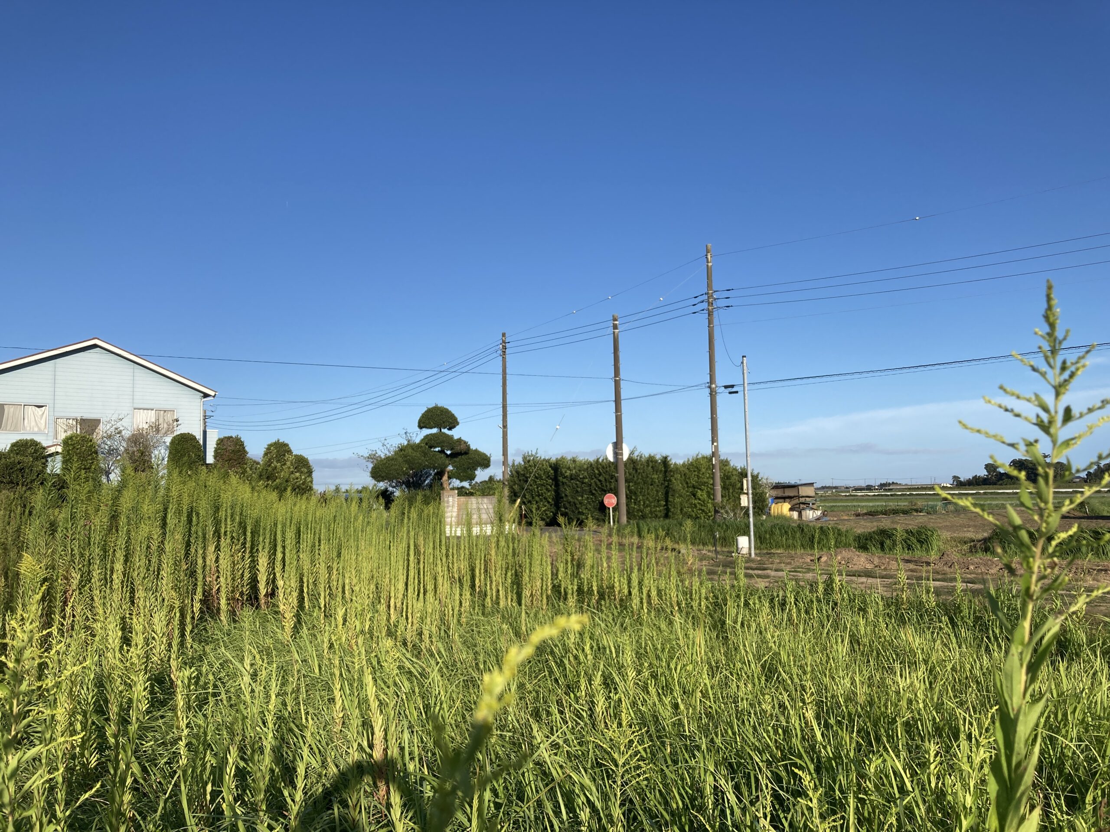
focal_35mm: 28
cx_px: 555
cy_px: 416
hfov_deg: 63.4
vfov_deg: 49.7
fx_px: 898
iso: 20
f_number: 1.8
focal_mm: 3.99
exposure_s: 1/1412
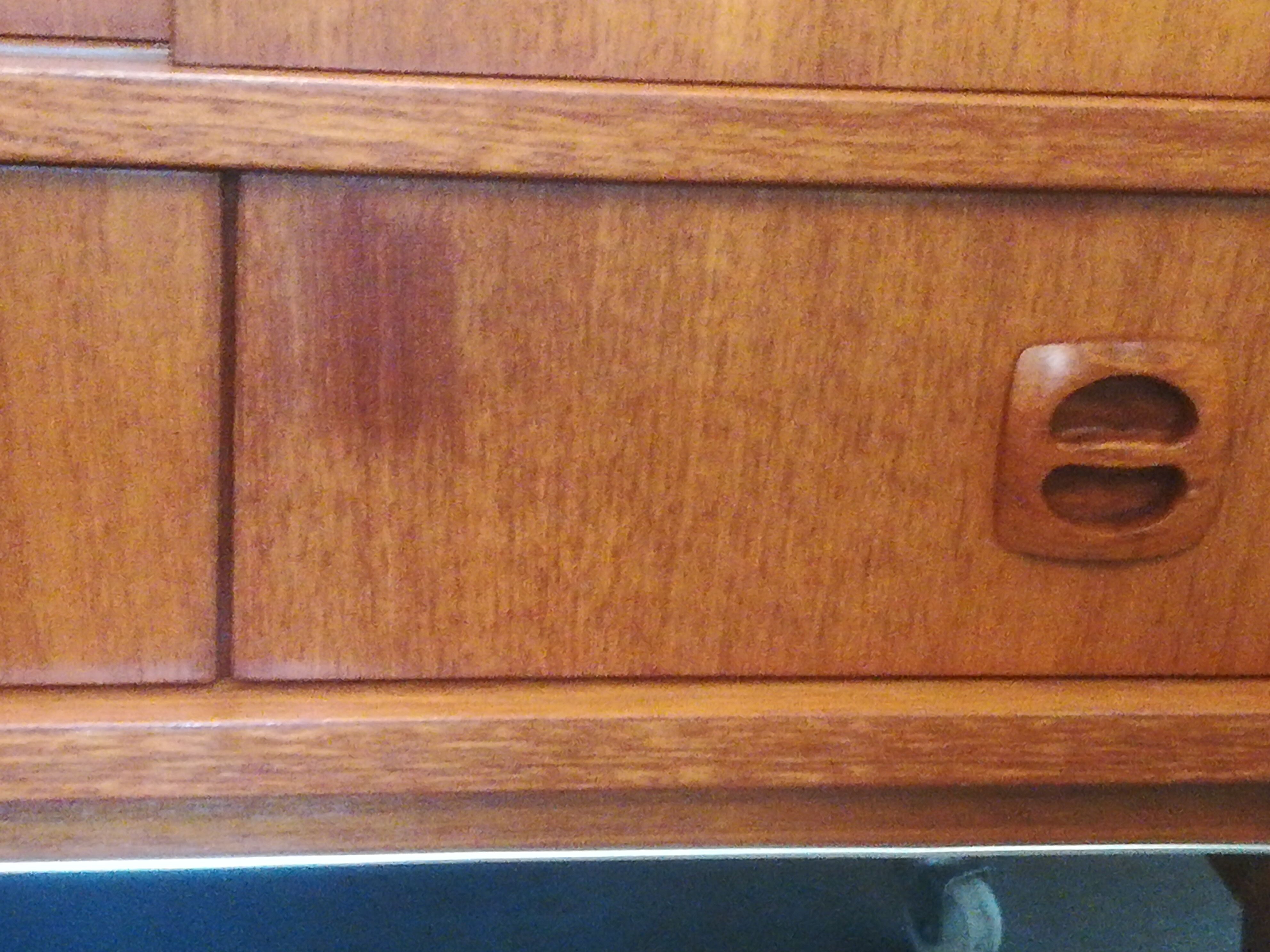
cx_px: 635
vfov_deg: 20.4
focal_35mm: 72
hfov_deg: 27.0
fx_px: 2642
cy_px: 476
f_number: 2.2
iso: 1600
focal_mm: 3.83
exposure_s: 1/14.3
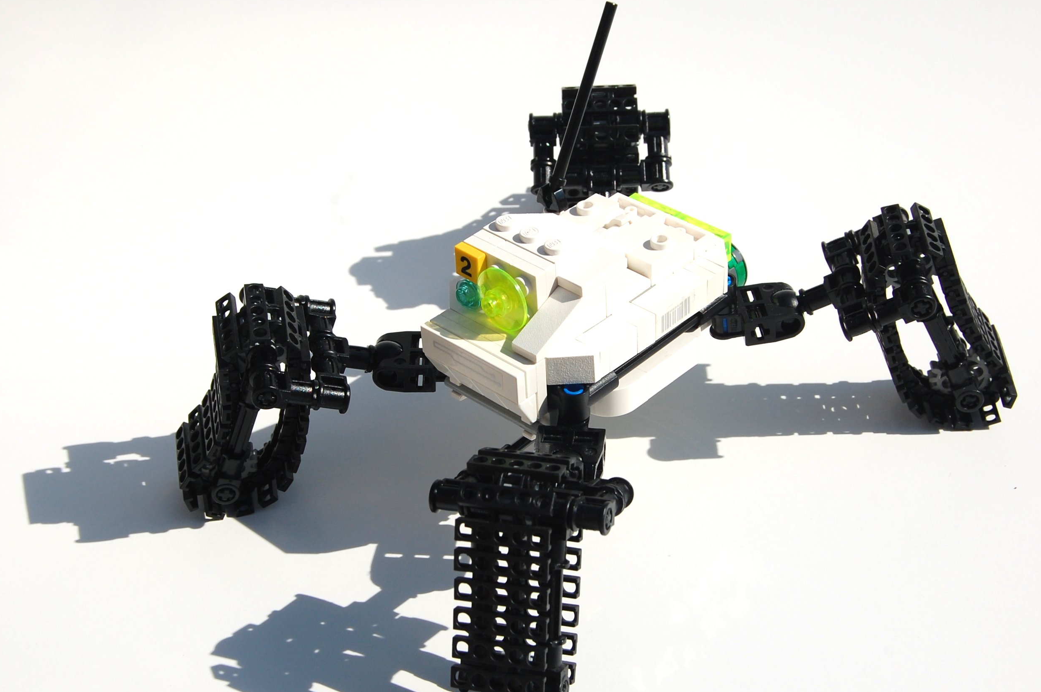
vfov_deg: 21.3
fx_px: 1838
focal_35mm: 64
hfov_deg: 31.6
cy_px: 346
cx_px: 512
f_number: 11
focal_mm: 35
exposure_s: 1/500
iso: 200
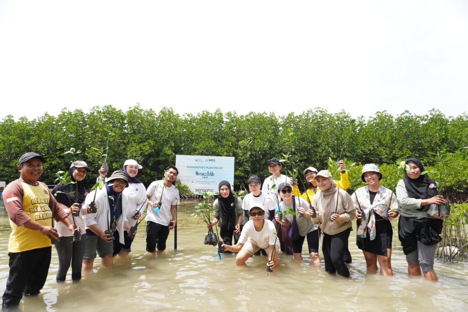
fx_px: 312
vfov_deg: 53.1
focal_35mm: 24
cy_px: 156
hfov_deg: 73.7
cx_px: 234
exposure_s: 1/1000
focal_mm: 16
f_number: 4
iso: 200
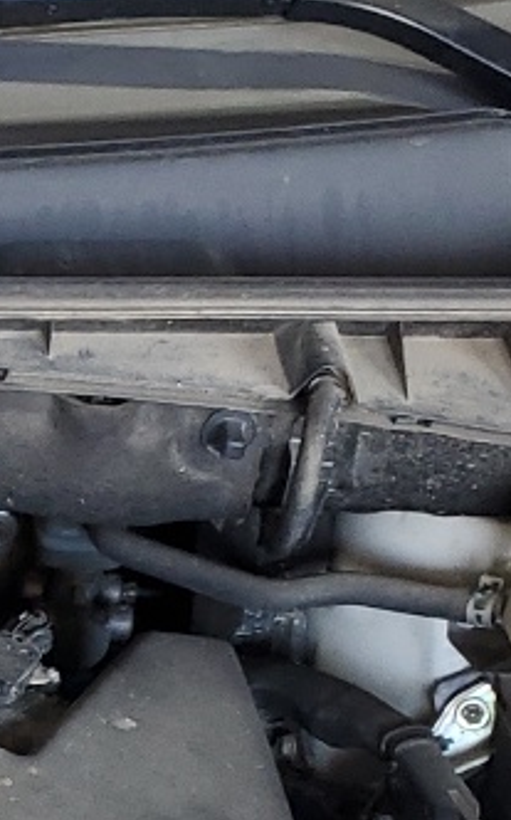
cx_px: -654
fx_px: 2969
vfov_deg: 14.8
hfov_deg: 9.0
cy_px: 1141
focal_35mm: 133
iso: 50
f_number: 1.5
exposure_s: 1/125
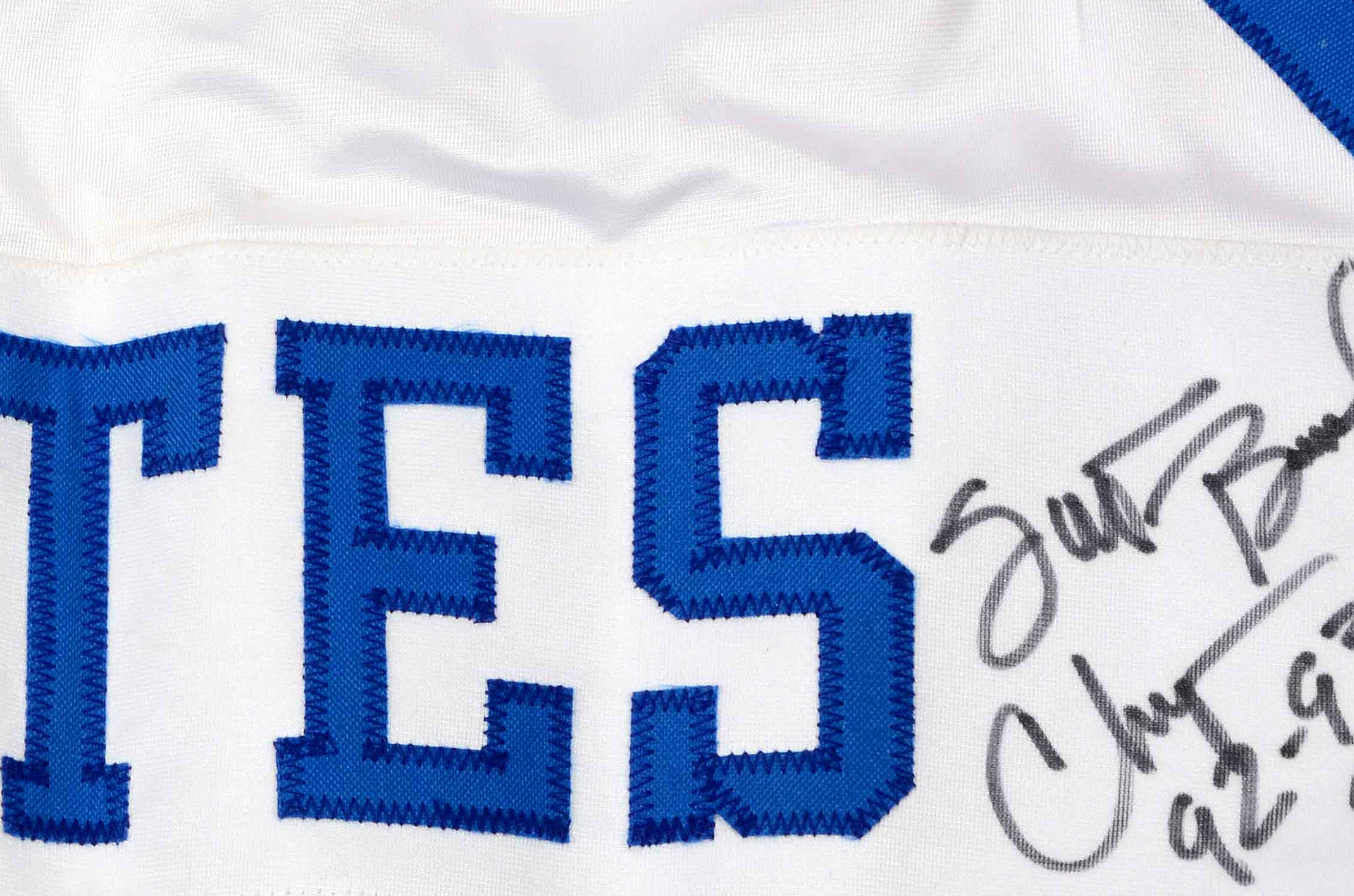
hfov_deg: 8.4
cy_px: 506
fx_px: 9161
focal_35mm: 244
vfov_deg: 5.6
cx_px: 116
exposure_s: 1/160
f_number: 16
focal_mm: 75
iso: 200
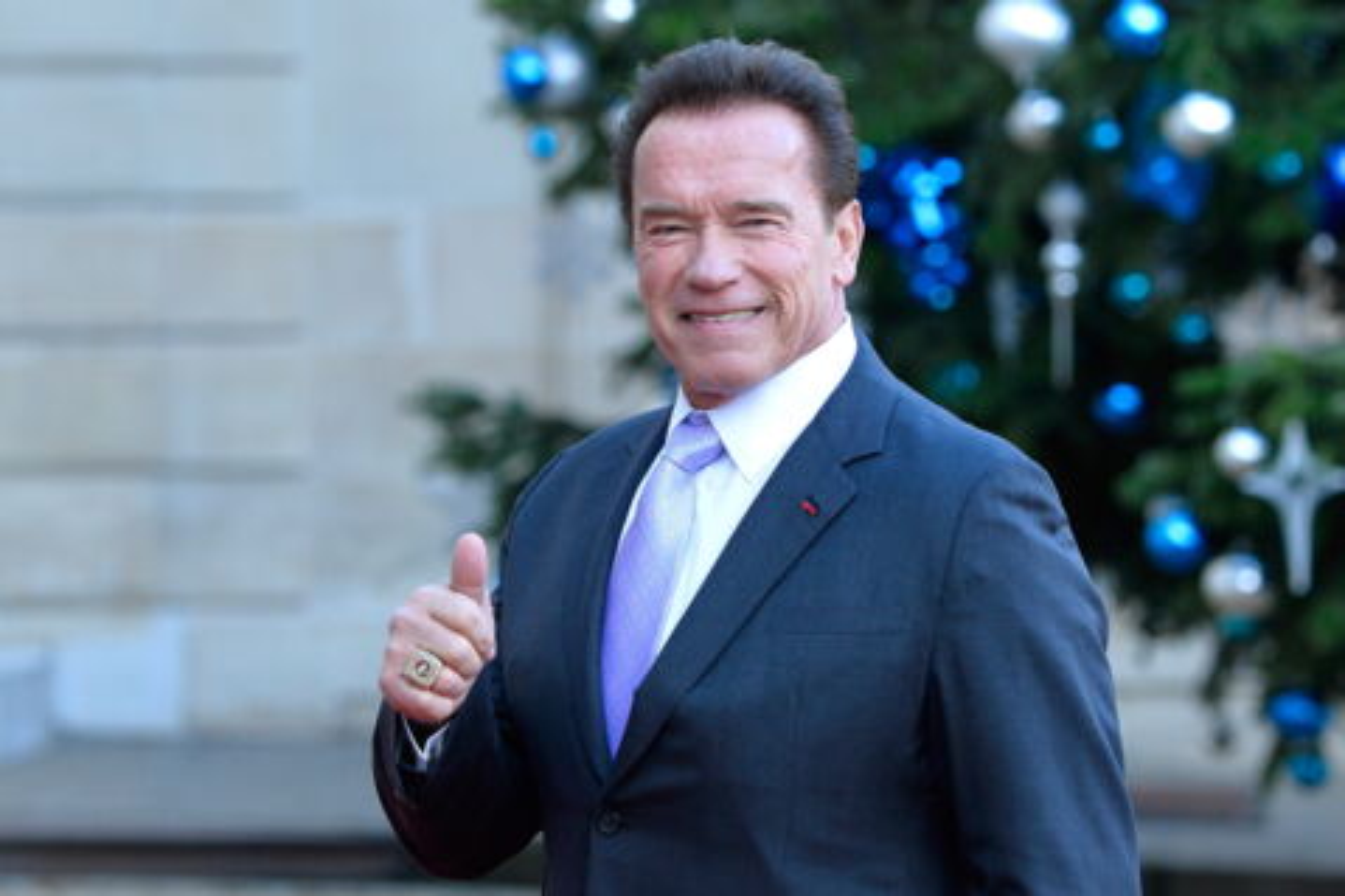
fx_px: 7469
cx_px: 672
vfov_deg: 6.9
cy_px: 448
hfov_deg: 10.3
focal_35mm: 200
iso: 1000
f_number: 5.3
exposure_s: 1/250
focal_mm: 200
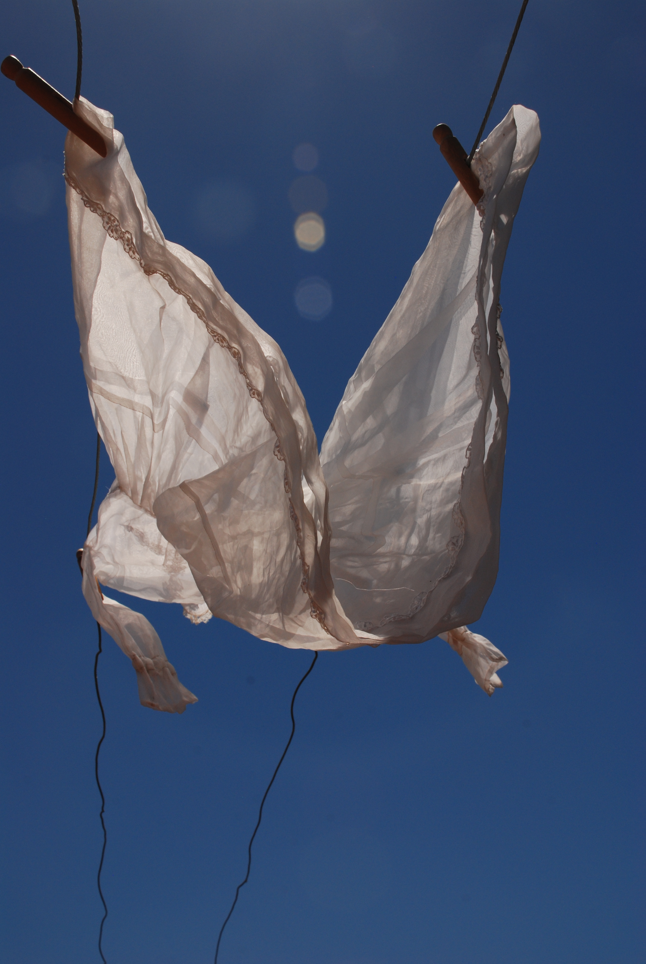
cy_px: 482
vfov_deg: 41.1
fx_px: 1288
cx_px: 323
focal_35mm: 48
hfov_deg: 28.2
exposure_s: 1/640
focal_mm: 32
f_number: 13
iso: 200
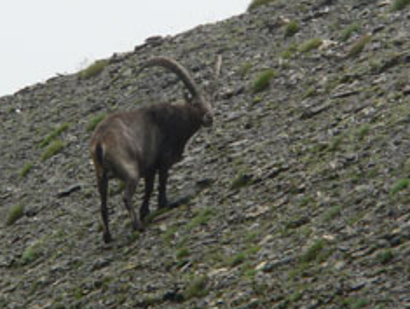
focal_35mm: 827
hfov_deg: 2.4
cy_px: 138
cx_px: 164
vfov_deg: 1.8
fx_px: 9810
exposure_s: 1/320
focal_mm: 72
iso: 100
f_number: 8
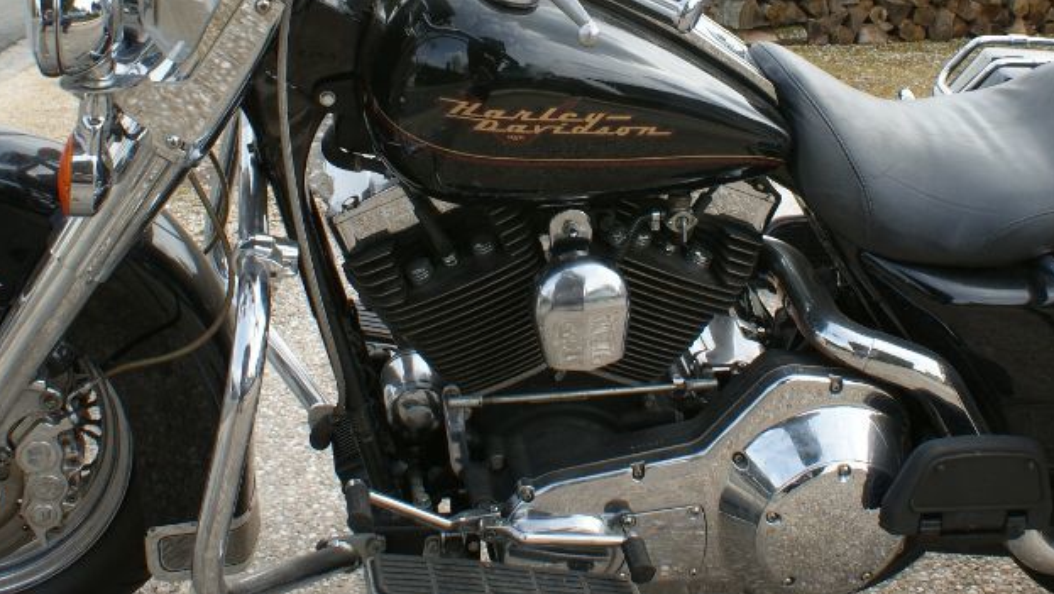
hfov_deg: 35.9
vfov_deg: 20.2
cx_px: 604
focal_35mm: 58
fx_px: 1622
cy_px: 14
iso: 100
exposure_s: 1/80
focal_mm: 18
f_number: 9
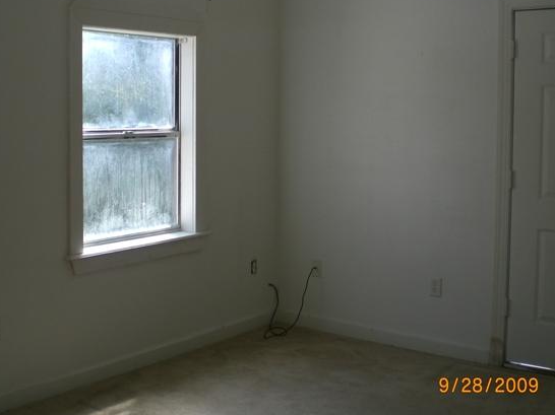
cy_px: 171
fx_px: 785
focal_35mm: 49
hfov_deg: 38.9
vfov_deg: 29.6
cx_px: 302
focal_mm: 6.3
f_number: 3.1
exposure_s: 1/160
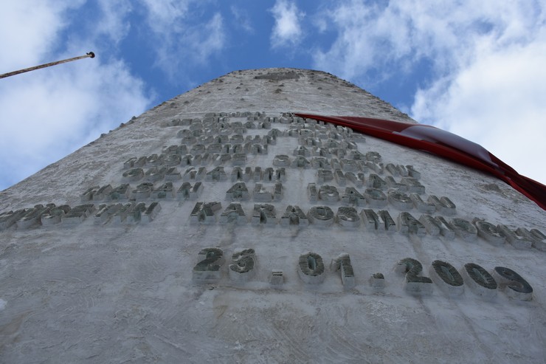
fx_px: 409
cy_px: 182
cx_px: 273
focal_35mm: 27
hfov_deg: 67.4
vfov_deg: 47.9
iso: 180
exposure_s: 1/500
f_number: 8
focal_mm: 18
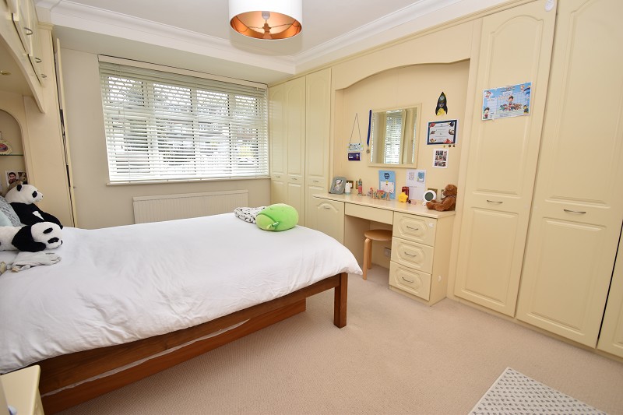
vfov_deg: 72.0
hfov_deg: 95.0
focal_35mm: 16
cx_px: 312
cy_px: 208
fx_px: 285
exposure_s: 1/100
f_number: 5
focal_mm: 11
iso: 100
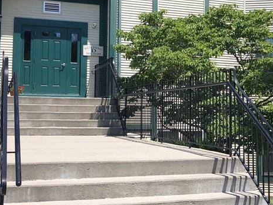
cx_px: 202
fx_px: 489
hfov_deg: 30.7
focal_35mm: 62
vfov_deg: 23.6
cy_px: 77
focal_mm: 4
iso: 20
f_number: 1.8
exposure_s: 1/2208
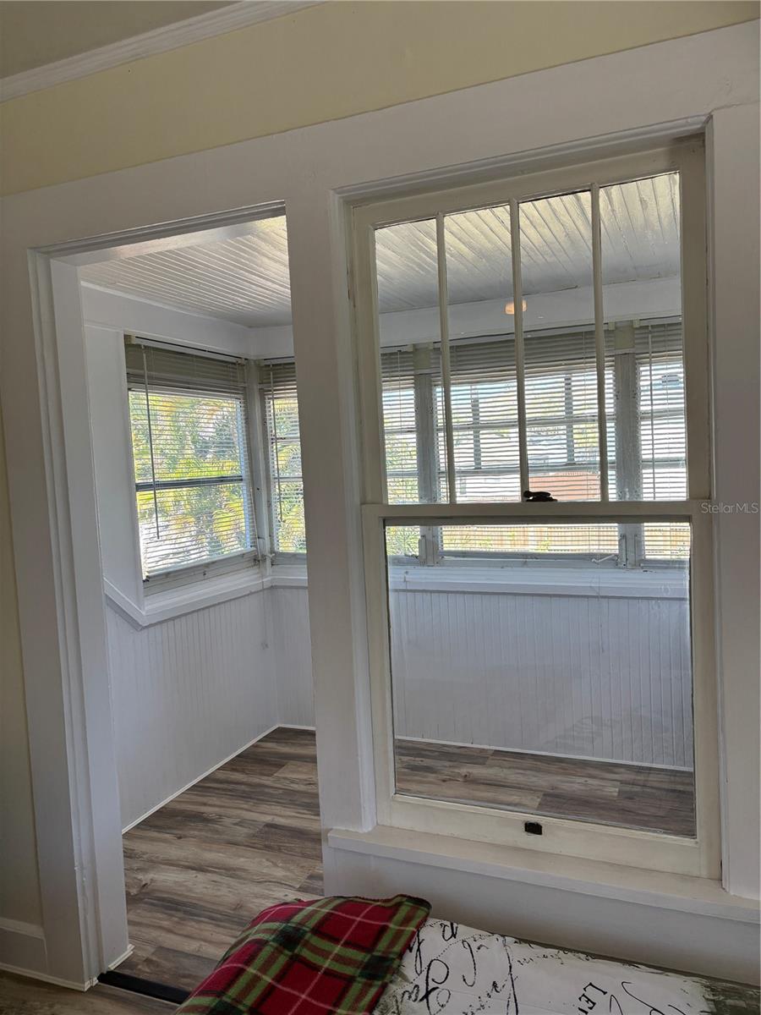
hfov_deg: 53.1
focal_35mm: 26
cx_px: 380
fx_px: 762
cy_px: 508
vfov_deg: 67.3
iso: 64
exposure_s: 1/163
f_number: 1.6
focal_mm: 5.96
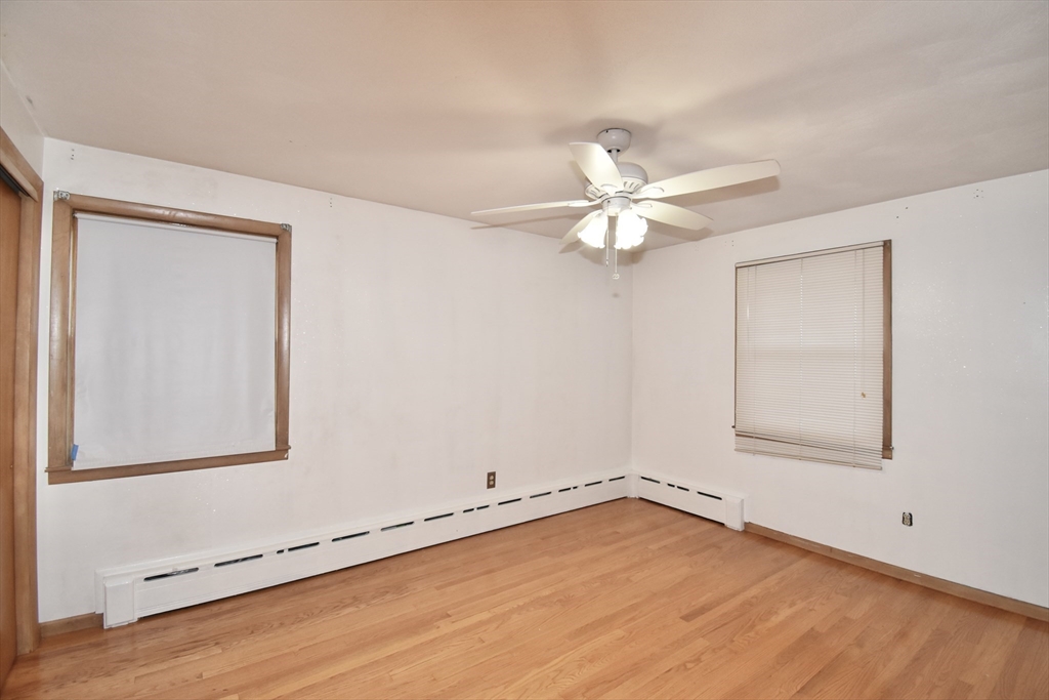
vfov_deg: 77.3
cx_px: 524
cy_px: 350
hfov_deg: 100.4
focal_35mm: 15
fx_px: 437
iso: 800
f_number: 4.5
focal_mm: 10
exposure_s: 1/125
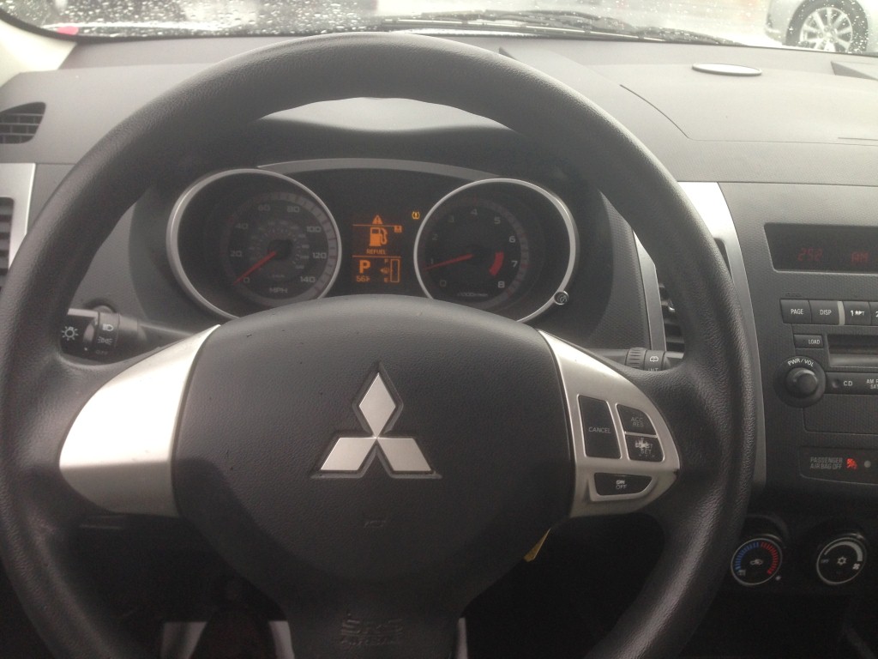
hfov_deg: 55.4
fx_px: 837
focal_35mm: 33
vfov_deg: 42.9
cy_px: 330
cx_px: 439
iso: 64
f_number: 2.4
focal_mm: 4.13
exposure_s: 1/60
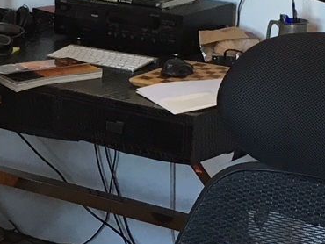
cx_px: -35
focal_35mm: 158
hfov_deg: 12.3
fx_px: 1484
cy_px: 133
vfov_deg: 9.4
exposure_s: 1/33
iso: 80
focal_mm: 4.15
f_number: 2.2
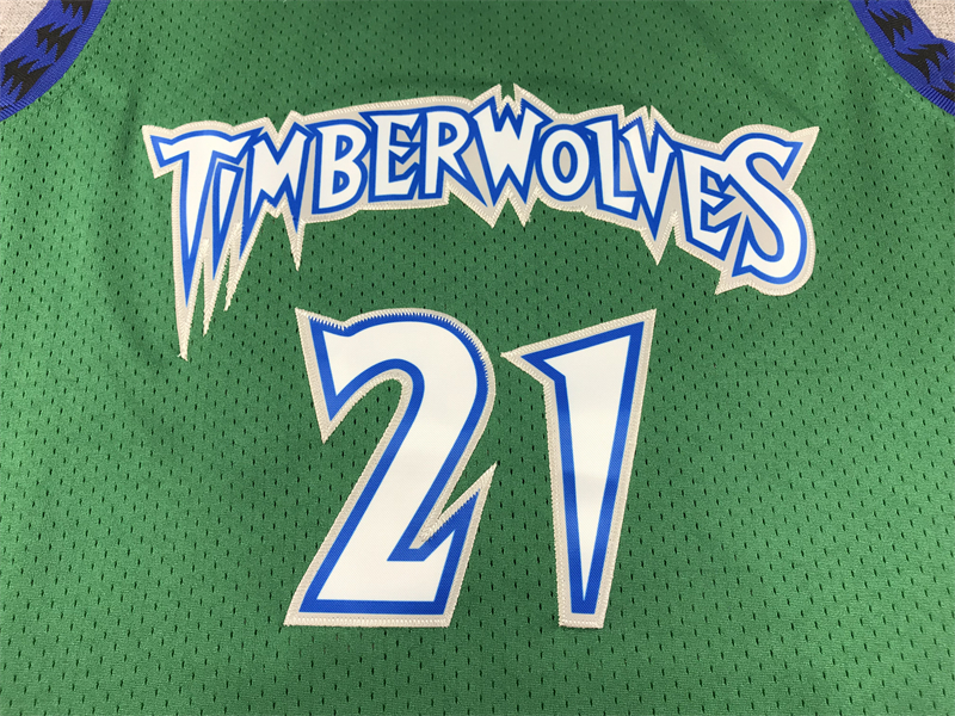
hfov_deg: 63.4
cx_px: 478
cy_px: 358
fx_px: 772
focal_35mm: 28
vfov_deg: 49.7
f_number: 1.8
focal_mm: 3.99
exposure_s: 1/100
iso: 32
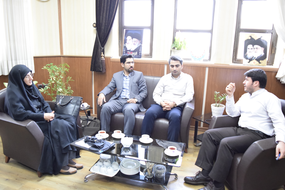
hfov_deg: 61.9
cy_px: 95
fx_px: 238
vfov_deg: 43.6
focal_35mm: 30
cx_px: 142
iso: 5000
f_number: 3.5
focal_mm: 20
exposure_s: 1/160
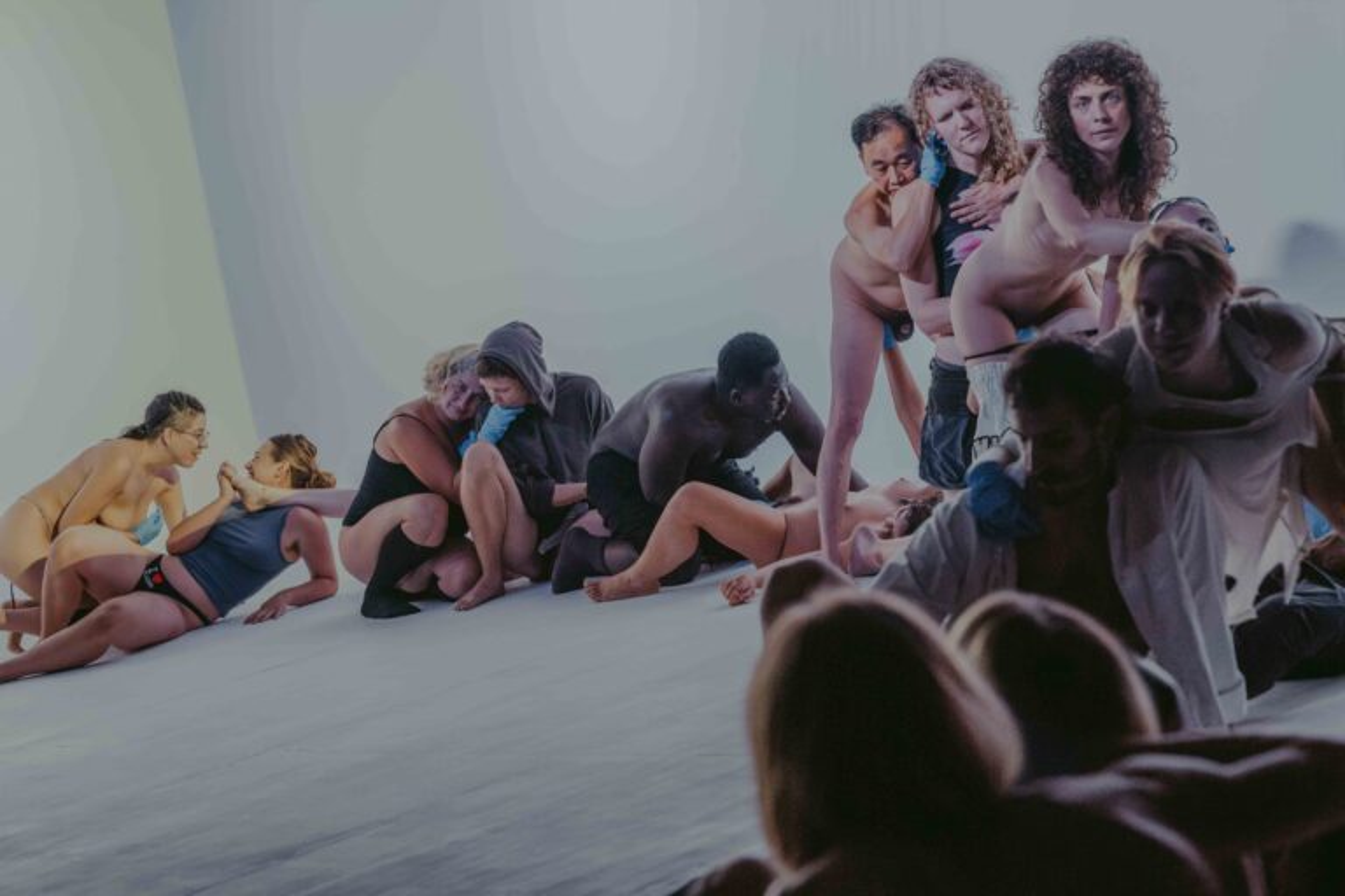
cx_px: 672
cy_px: 448
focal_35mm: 84
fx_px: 3138
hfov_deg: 24.2
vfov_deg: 16.3
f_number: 2.8
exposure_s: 1/125
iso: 5000
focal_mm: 56
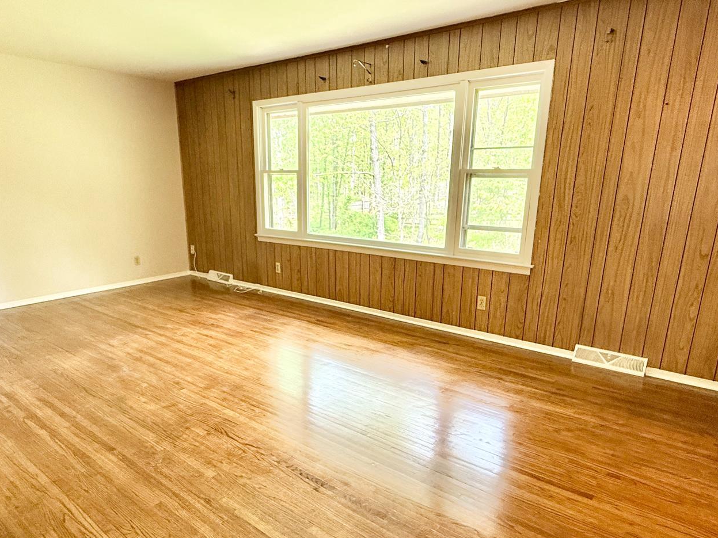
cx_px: 347
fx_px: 477
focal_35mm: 23
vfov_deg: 58.6
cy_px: 313
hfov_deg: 73.9
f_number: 2.2
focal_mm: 2.22
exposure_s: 1/120
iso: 250
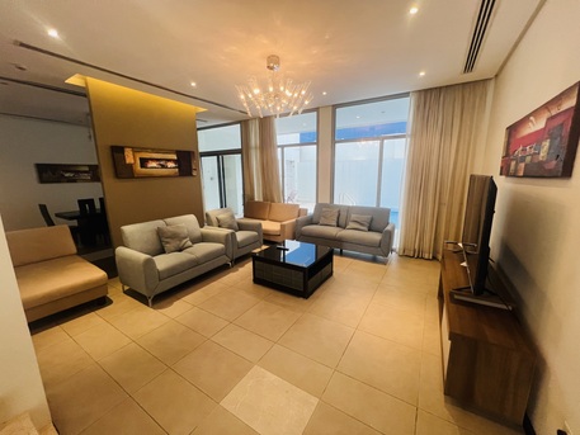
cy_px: 218
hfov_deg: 106.2
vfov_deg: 89.9
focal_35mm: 13
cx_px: 290
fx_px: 218
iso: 125
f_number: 1.8
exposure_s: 1/100
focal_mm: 1.57
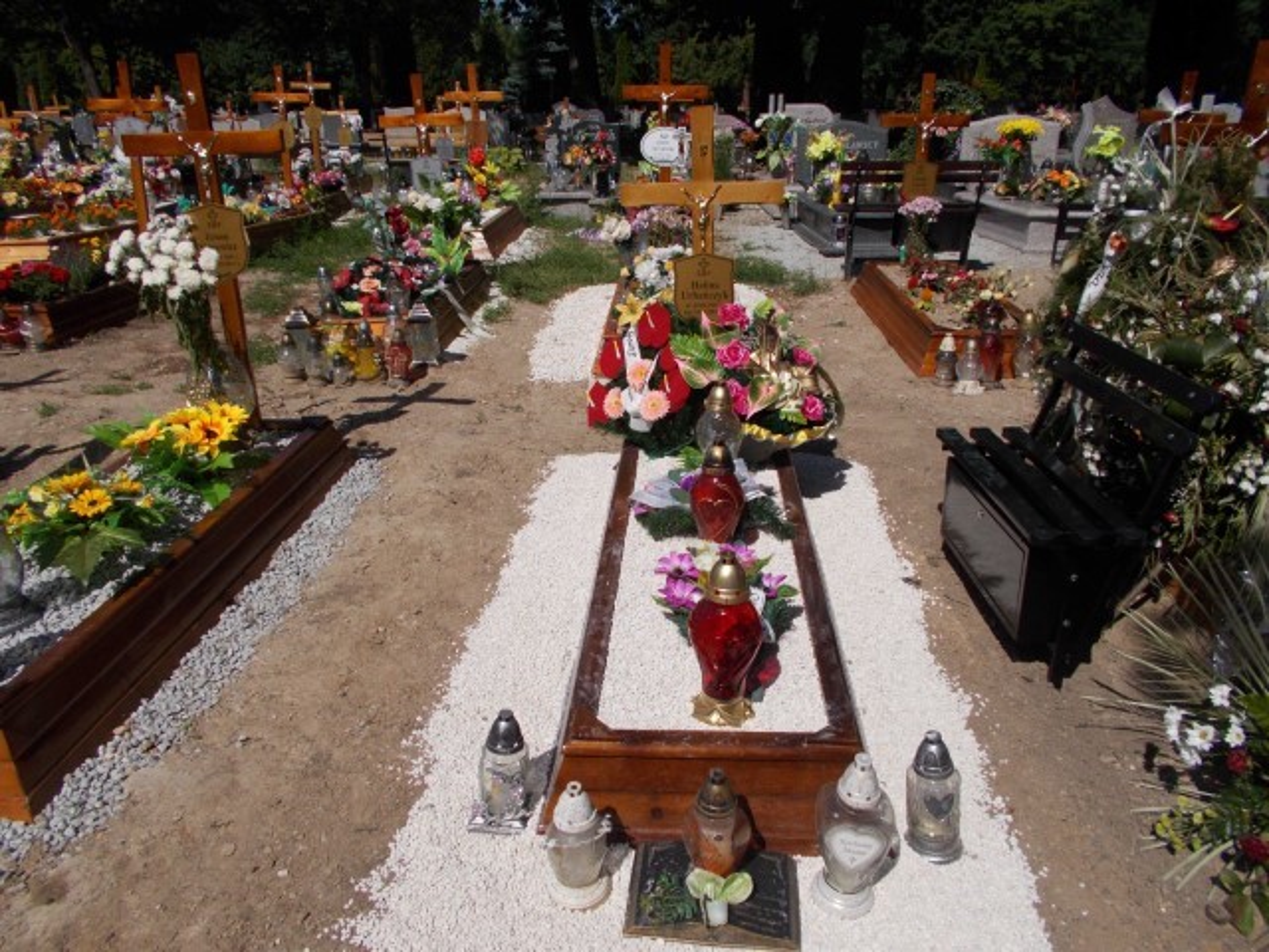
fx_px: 953
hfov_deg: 67.3
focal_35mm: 26
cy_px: 476
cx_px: 634
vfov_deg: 53.1
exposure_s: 1/400
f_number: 8
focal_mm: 4.6
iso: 80
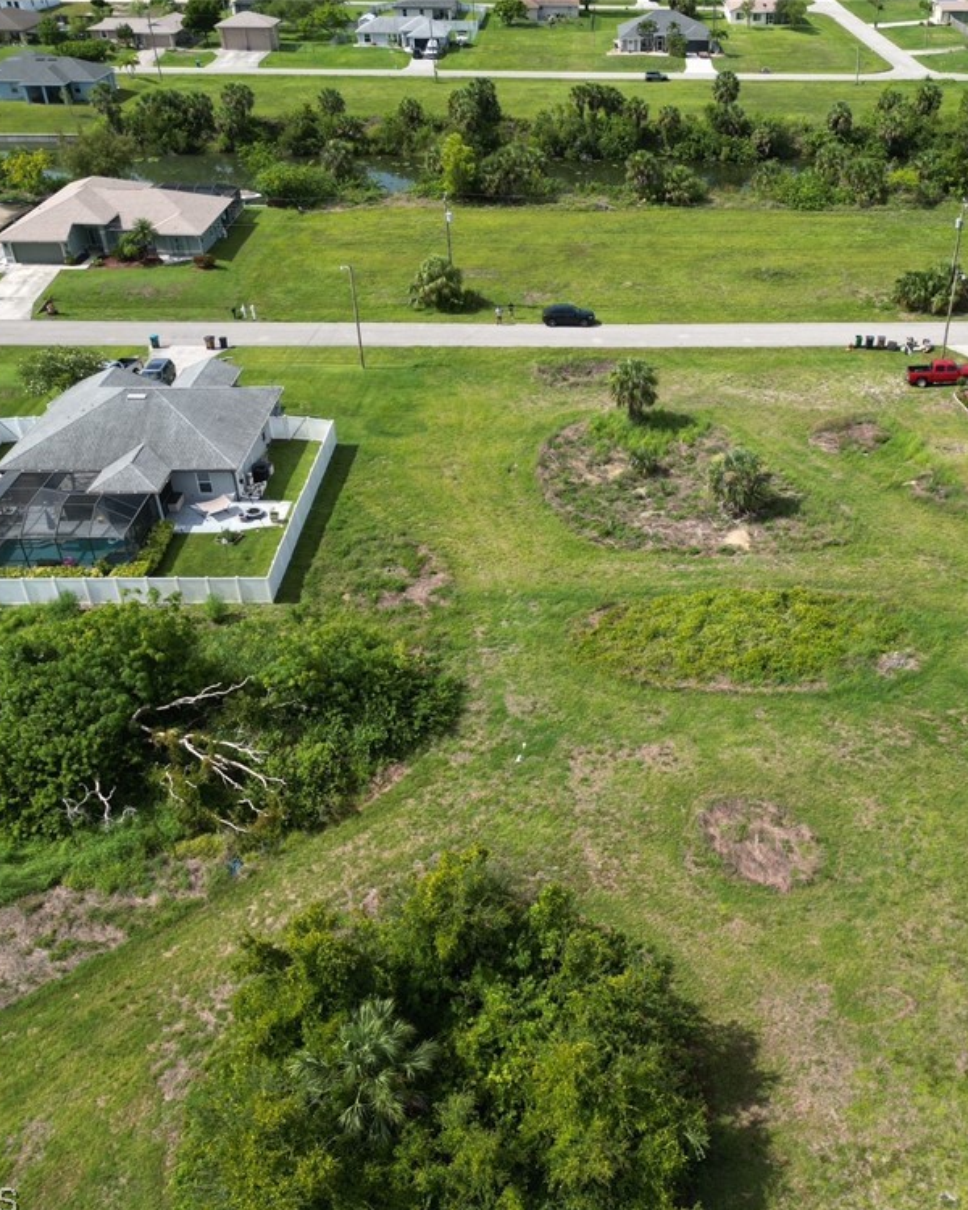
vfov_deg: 55.7
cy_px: 618
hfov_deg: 45.1
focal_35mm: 32
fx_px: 1146
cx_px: 647
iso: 100
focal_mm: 6.72
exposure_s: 1/2000
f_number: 1.7
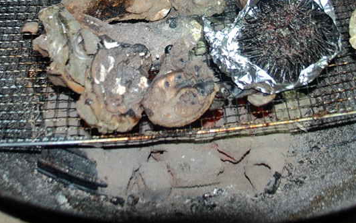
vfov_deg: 17.2
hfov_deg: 27.8
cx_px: 192
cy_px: -5
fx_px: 718
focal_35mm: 74
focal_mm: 25
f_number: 4
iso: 100
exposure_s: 1/60
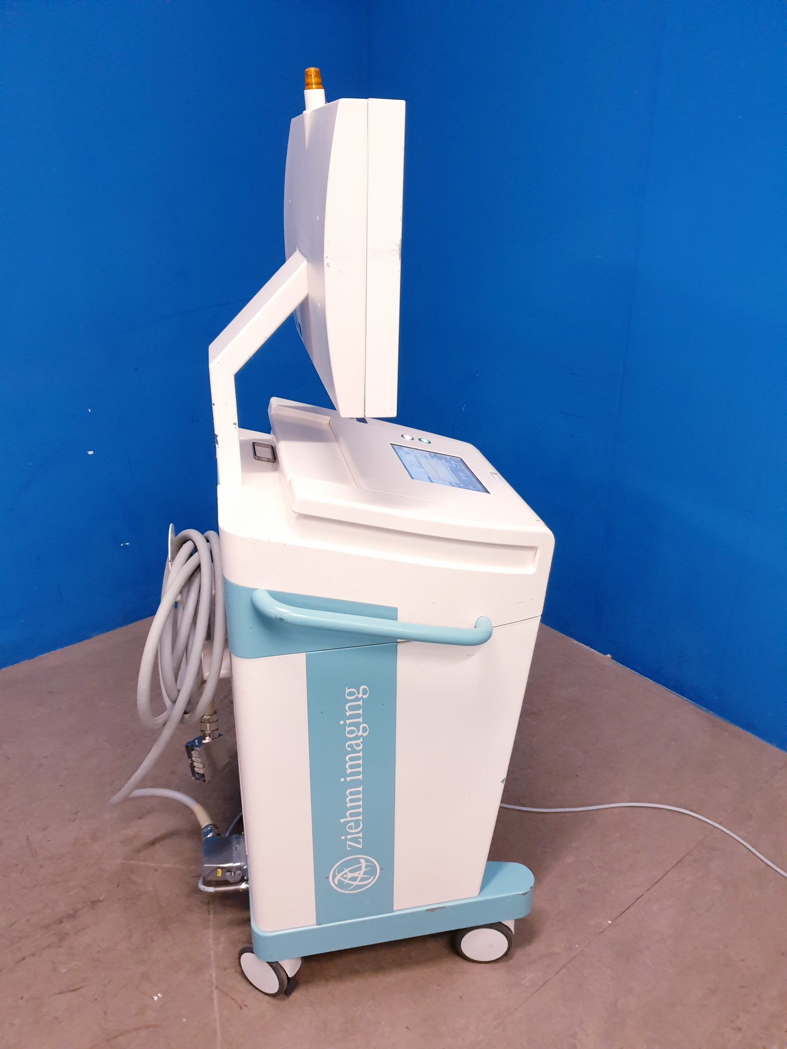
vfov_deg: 67.3
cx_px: 394
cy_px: 524
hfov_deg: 53.1
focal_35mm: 26
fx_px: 788
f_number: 1.5
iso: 320
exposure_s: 1/50
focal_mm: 4.3
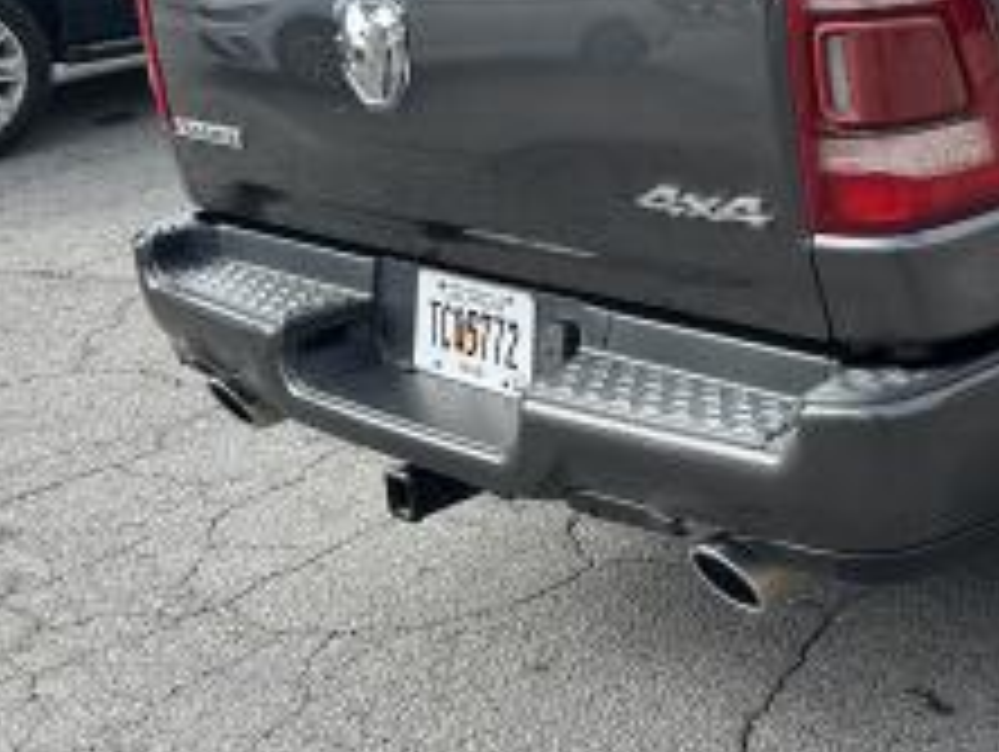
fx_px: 1705
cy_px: 27
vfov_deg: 23.9
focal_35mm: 59
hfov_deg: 29.2
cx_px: 1130
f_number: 1.5
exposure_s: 1/1068
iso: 50
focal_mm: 5.7
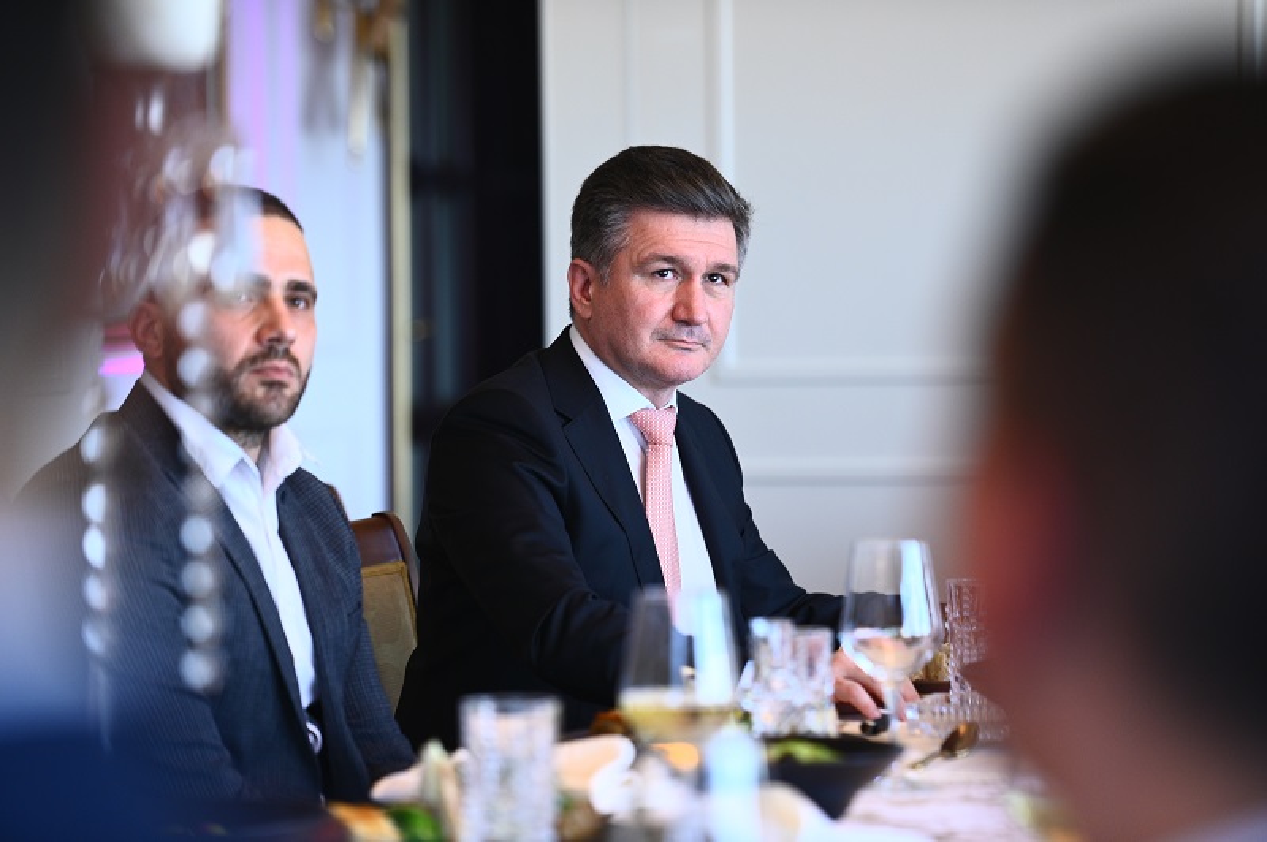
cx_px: 634
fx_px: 4923
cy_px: 421
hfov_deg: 14.7
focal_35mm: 140
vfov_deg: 9.8
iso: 800
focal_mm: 140
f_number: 2.8
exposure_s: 1/160
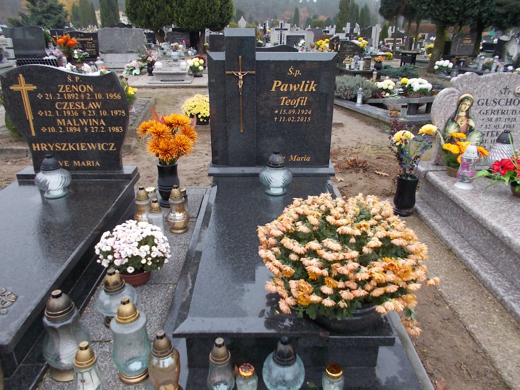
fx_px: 391
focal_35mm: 26
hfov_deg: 67.3
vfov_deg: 53.1
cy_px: 195
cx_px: 260
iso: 80
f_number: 3.2
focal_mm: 4.6
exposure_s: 1/40
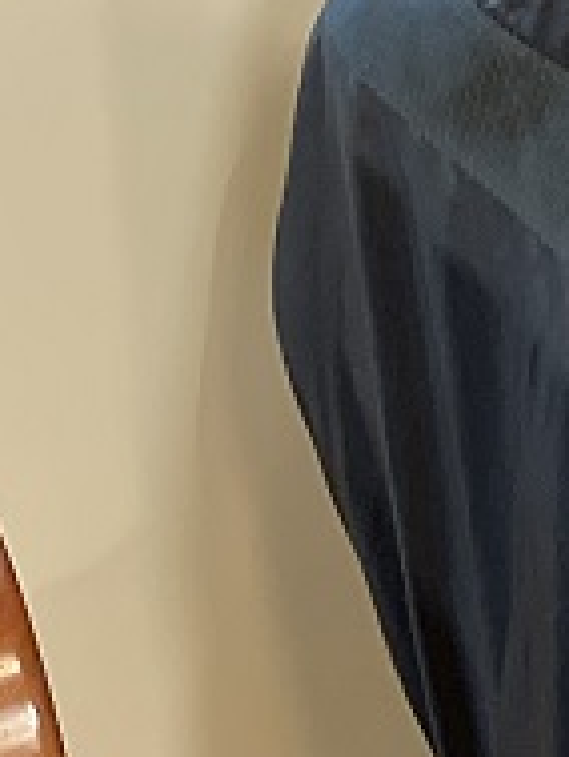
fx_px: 3612
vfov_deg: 11.9
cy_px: 184
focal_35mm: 165
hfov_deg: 7.9
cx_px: 1667
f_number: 1.6
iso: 500
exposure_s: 1/30
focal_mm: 4.2
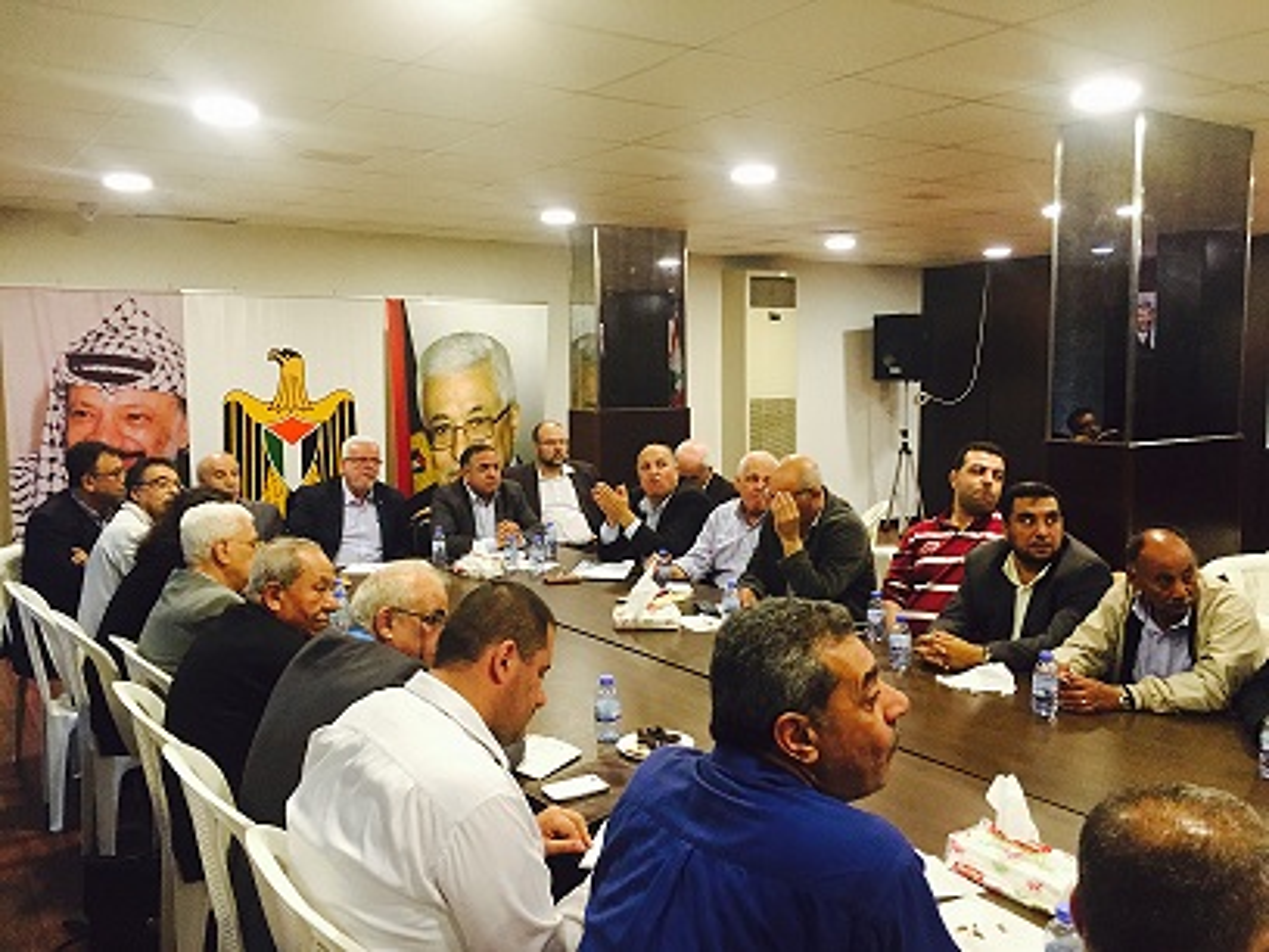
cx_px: 634
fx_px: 1063
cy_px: 476
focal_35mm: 29
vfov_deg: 48.2
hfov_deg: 61.7
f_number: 2.2
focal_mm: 4.15
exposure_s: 1/30
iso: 250
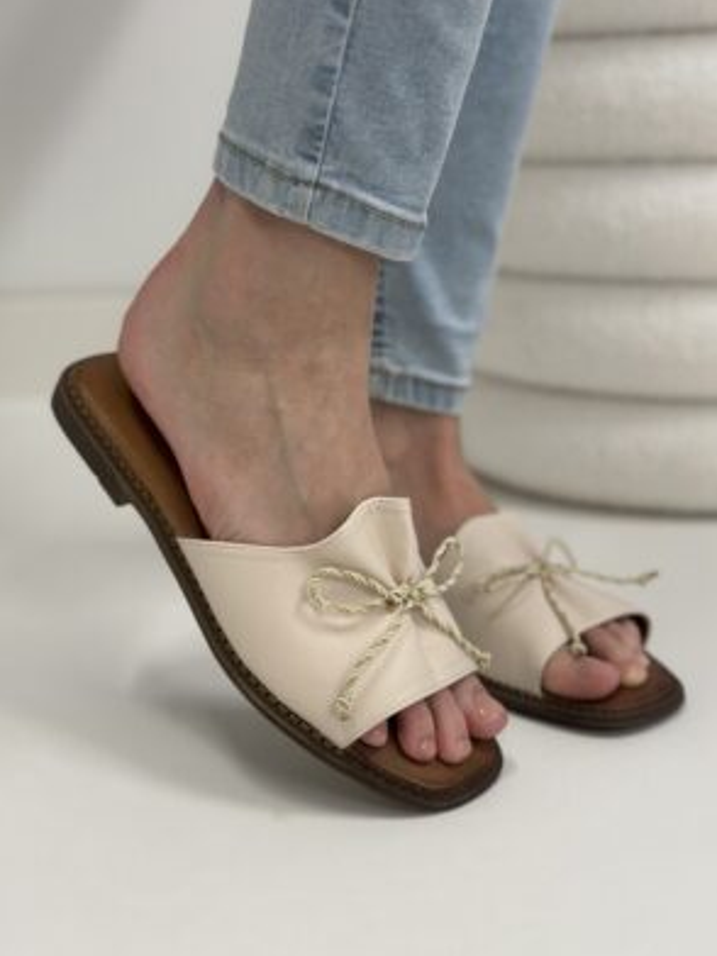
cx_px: 361
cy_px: 476
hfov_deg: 29.7
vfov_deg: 38.9
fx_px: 1353
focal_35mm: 49
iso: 125
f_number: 1.78
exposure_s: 1/100
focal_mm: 6.86
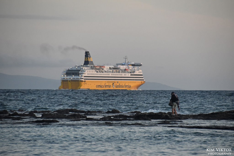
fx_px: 2144
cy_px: 78
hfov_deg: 6.2
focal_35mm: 330
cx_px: 117
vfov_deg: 4.2
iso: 1600
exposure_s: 1/500
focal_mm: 220
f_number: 6.3
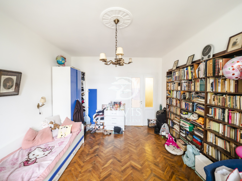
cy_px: 90
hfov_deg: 102.1
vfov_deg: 85.7
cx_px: 121
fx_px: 98
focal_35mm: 14
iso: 400
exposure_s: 1/2.5
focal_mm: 7
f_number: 4
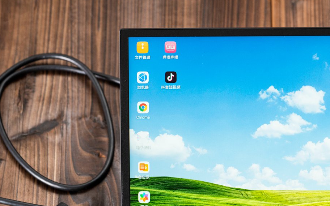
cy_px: 166
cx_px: 299
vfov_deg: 7.2
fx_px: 1628
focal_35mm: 181
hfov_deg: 11.5
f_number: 6.3
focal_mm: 90
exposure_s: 1/50
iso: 400
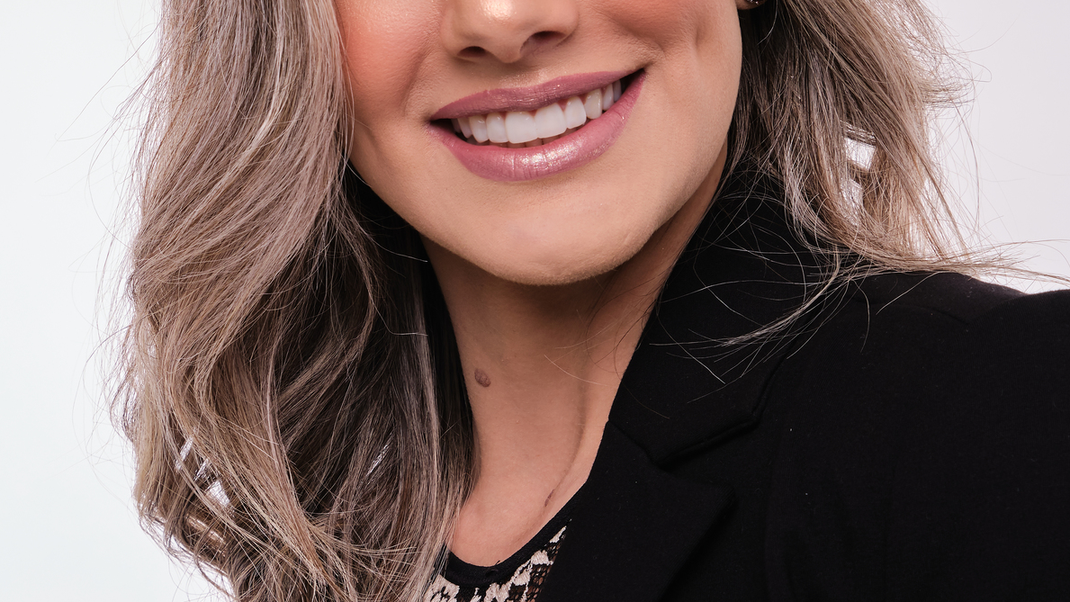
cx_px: 535
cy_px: 412
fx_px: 3150
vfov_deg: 10.9
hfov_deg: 19.3
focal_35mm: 111
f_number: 9
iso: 160
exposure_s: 1/125
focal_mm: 46.6
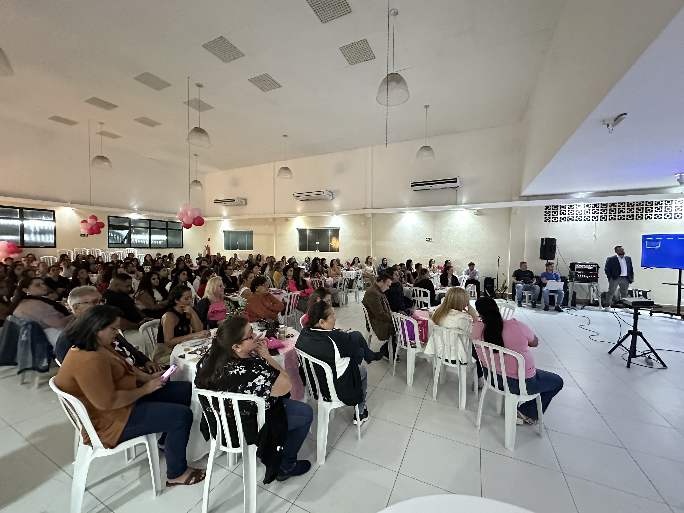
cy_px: 256
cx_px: 342
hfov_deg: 102.1
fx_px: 277
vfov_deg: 85.7
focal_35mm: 14
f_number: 2.2
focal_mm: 2.22
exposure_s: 1/40
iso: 1000
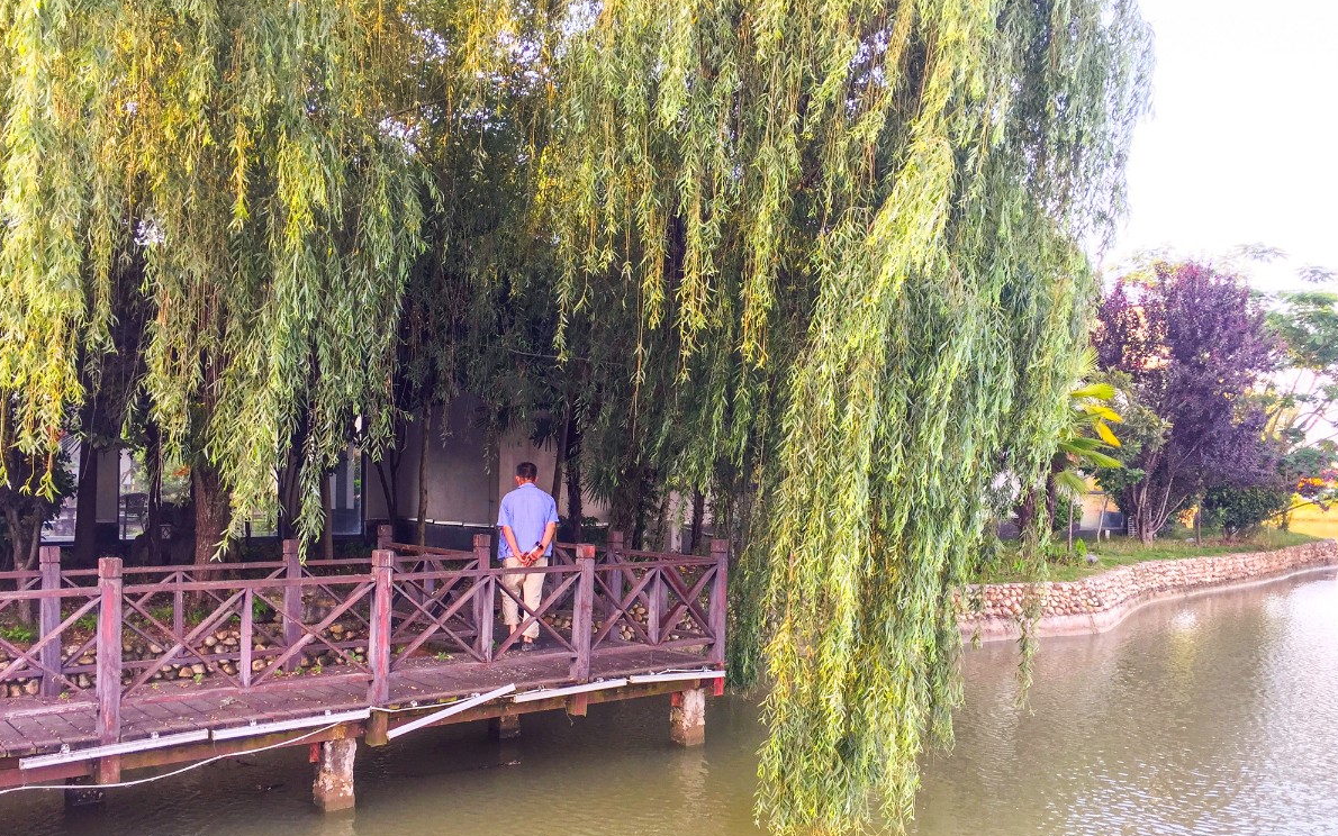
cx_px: 668
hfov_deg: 61.2
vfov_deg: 40.5
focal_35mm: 31
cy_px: 493
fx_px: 1131
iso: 40
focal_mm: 4.15
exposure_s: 1/100
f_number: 2.2
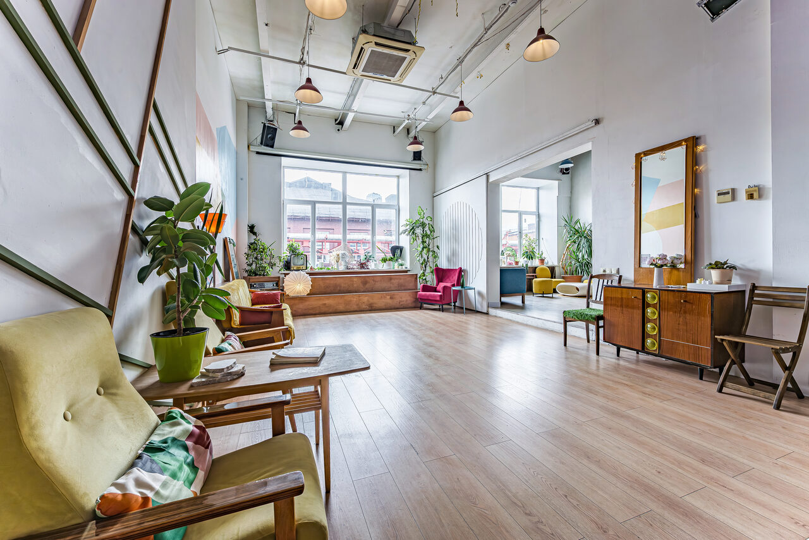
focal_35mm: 14
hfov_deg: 104.2
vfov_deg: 81.2
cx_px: 404
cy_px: 270
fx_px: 315
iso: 100
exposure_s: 1/25
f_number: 11
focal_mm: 14
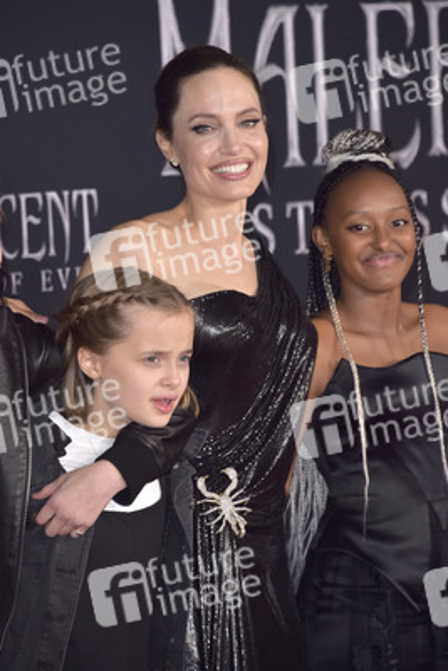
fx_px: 5595
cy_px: 336
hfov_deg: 4.6
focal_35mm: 300
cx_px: 224
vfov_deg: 6.9
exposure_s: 1/250
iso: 800
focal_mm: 300
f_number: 7.1
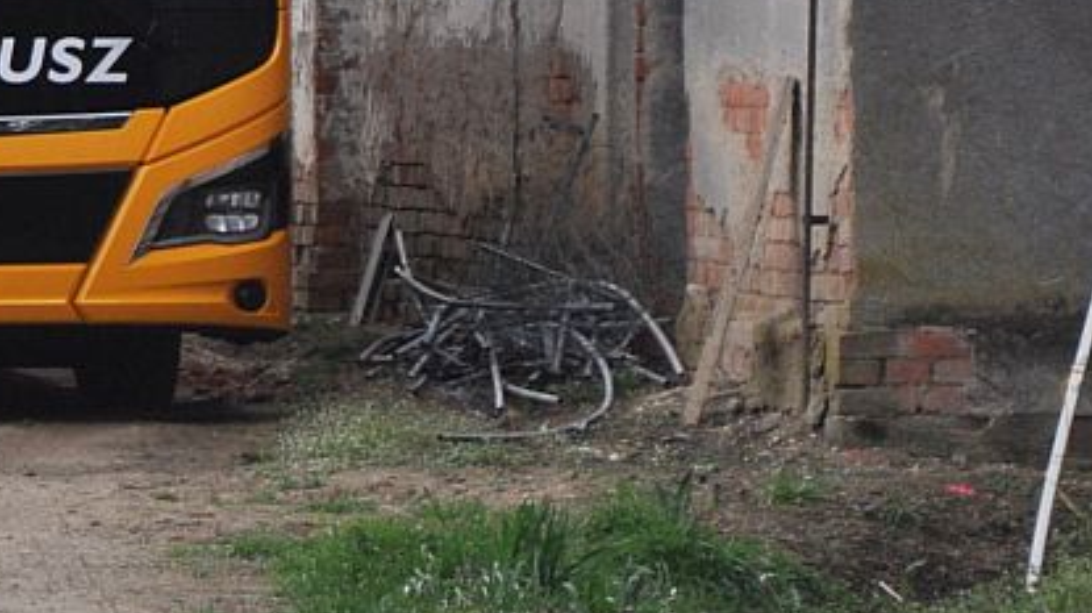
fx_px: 16259
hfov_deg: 3.8
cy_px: -484
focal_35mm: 562
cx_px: -157
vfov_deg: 2.2
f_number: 5.6
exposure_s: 1/1000
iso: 450
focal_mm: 105
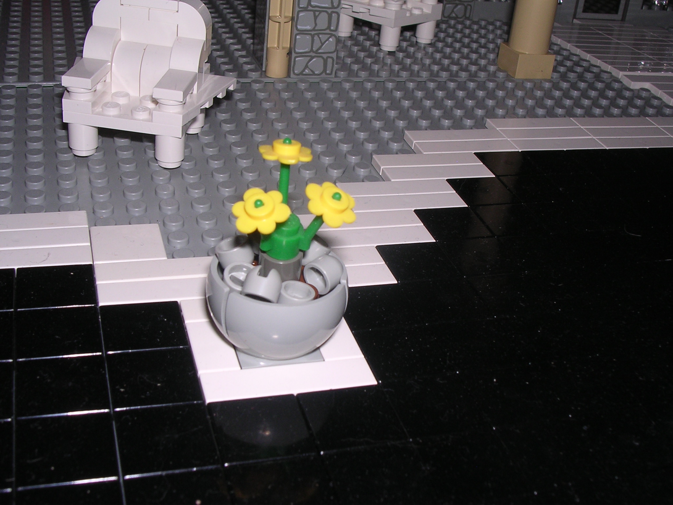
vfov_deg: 33.6
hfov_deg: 43.9
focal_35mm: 43
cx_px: 336
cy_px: 252
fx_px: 836
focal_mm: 6.6
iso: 100
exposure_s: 1/60.1
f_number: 5.9
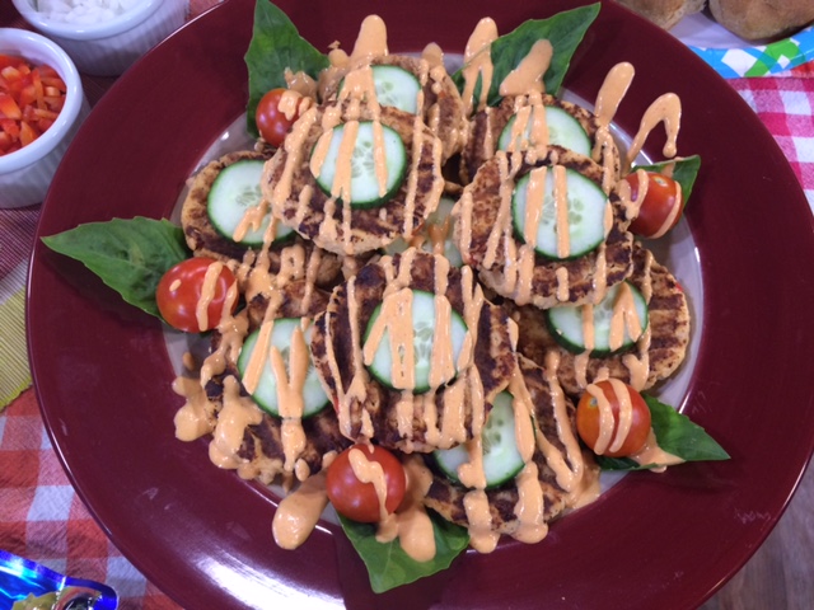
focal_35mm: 29
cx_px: 407
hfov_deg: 61.7
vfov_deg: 48.2
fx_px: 682
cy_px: 305
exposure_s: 1/30
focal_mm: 4.15
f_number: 2.2
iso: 64
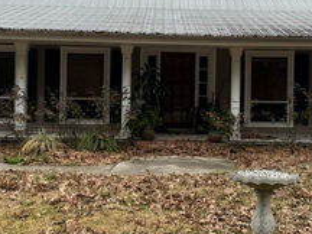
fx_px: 514
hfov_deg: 33.7
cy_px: 85
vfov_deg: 25.6
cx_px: 178
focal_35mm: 57
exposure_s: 1/1980
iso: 80
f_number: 1.78
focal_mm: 6.76
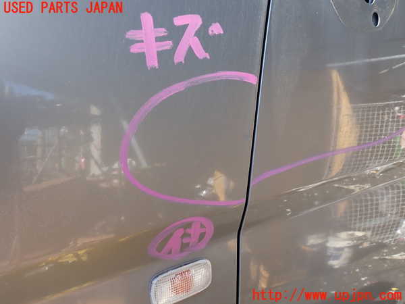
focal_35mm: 30
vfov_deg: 46.8
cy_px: 152
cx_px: 202
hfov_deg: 60.0
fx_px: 351
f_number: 3.2
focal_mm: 5.4
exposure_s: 1/160
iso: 100
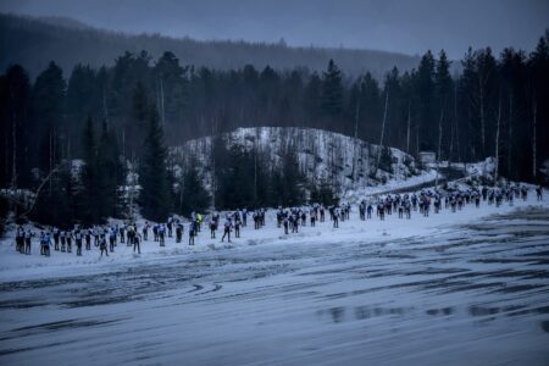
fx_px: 2135
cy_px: 183
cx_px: 274
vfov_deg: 9.8
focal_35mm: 140
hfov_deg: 14.7
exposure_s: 1/160
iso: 3200
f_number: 4.8
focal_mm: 140
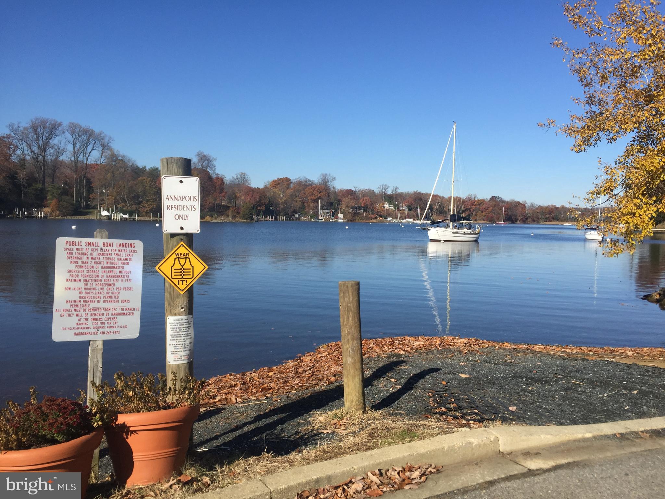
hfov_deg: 61.7
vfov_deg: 48.2
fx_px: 557
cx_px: 332
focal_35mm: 29
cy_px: 250
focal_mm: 4.15
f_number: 2.2
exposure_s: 1/2326
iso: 32
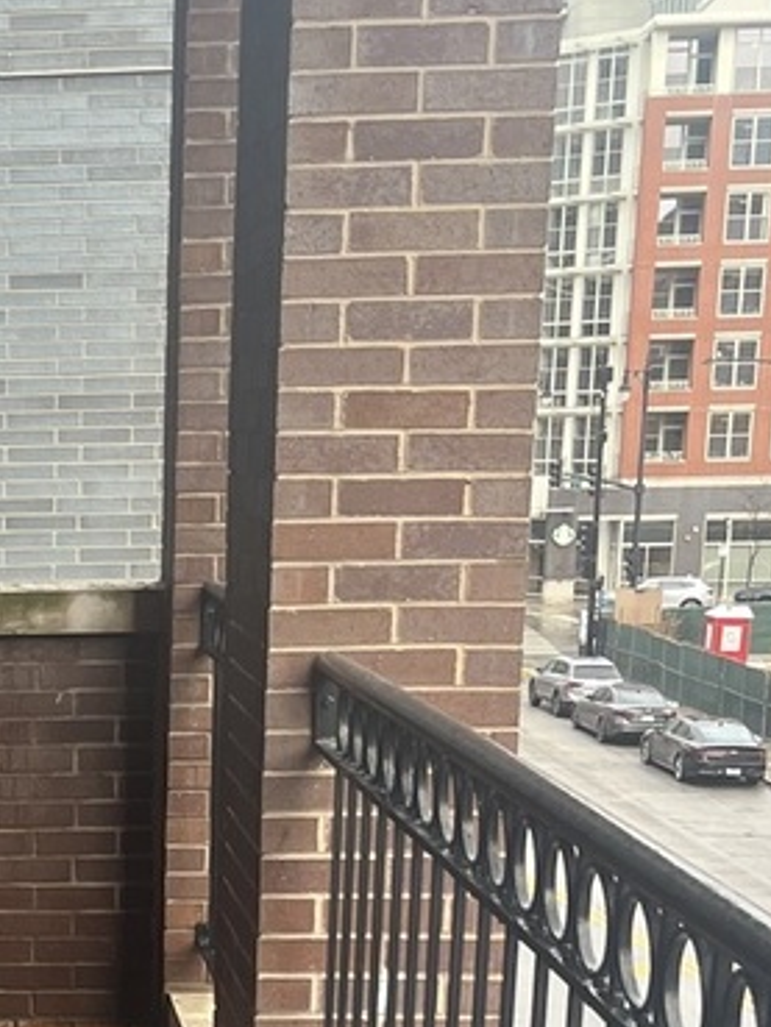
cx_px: -259
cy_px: 935
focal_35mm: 76
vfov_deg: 24.9
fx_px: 2256
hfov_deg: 18.0
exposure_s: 1/121
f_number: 1.6
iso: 125
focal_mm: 5.1
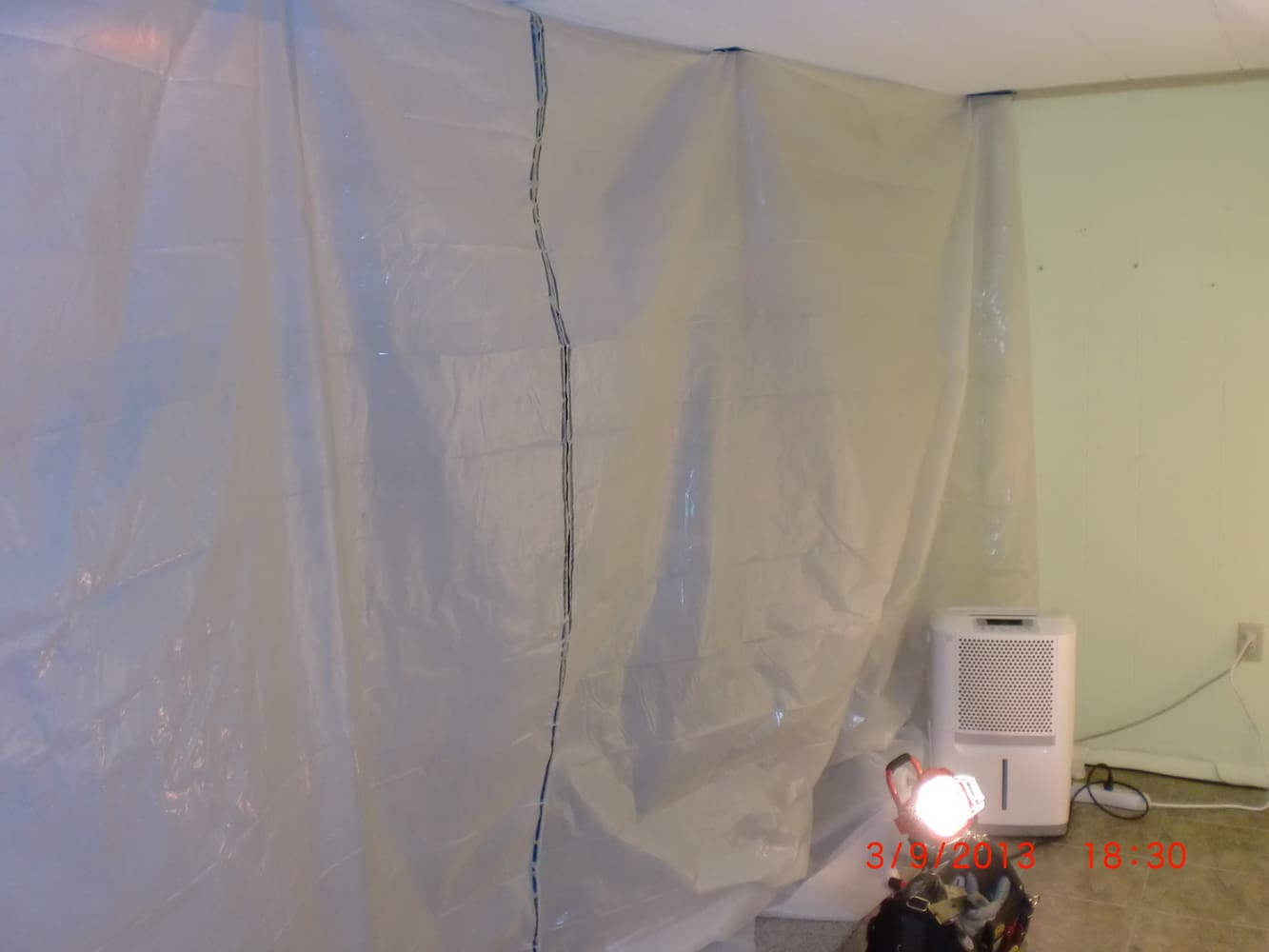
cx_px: 634
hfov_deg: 52.6
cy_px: 476
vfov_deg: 40.7
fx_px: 1283
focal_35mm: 35
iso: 250
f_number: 3.1
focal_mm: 6.3
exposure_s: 1/60
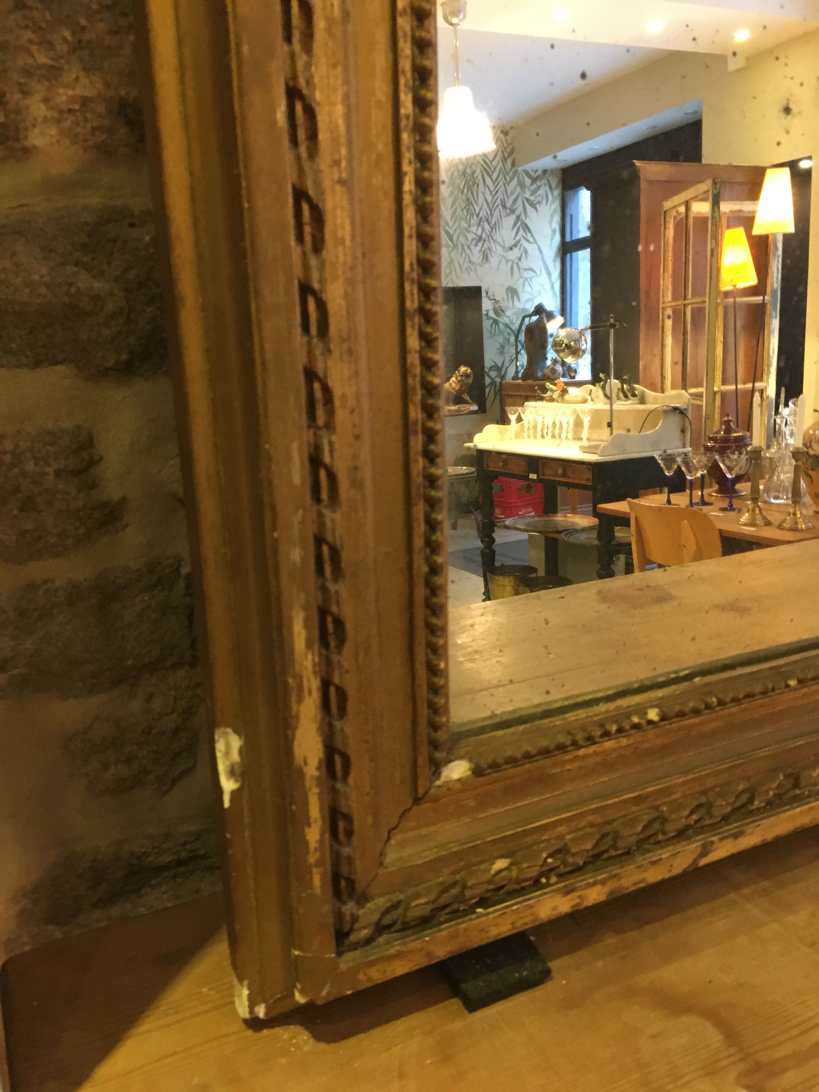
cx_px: 410
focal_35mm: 29
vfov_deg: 61.7
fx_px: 915
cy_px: 546
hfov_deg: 48.2
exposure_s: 1/25
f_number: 2.2
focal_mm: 4.15
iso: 200
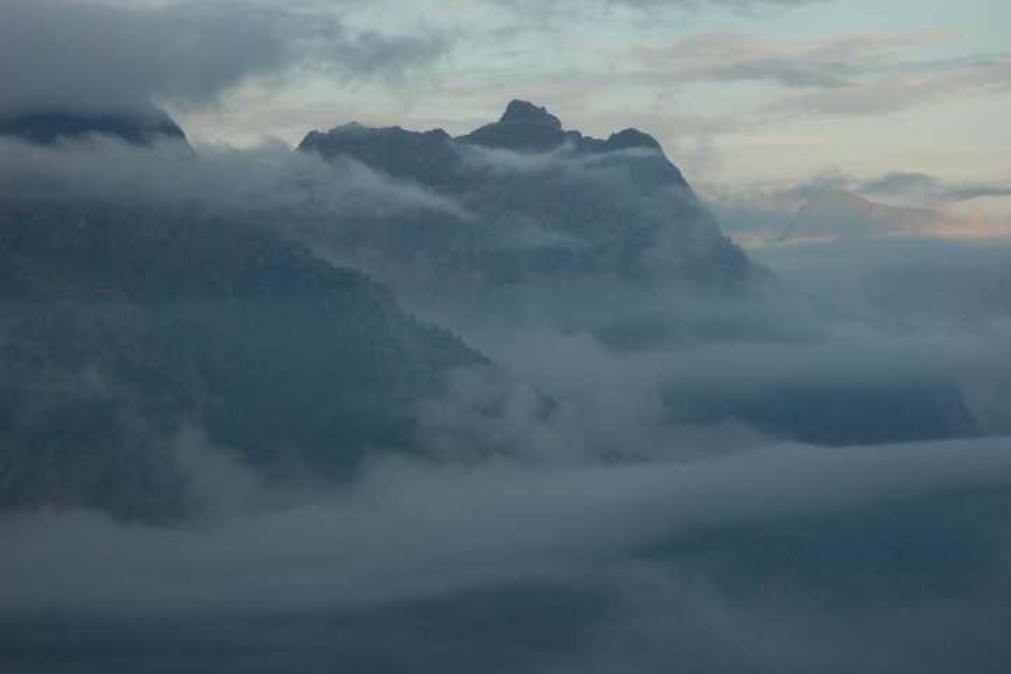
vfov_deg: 18.2
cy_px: 337
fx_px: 2106
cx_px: 506
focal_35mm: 75
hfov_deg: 27.0
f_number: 9
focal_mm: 50
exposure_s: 1/100
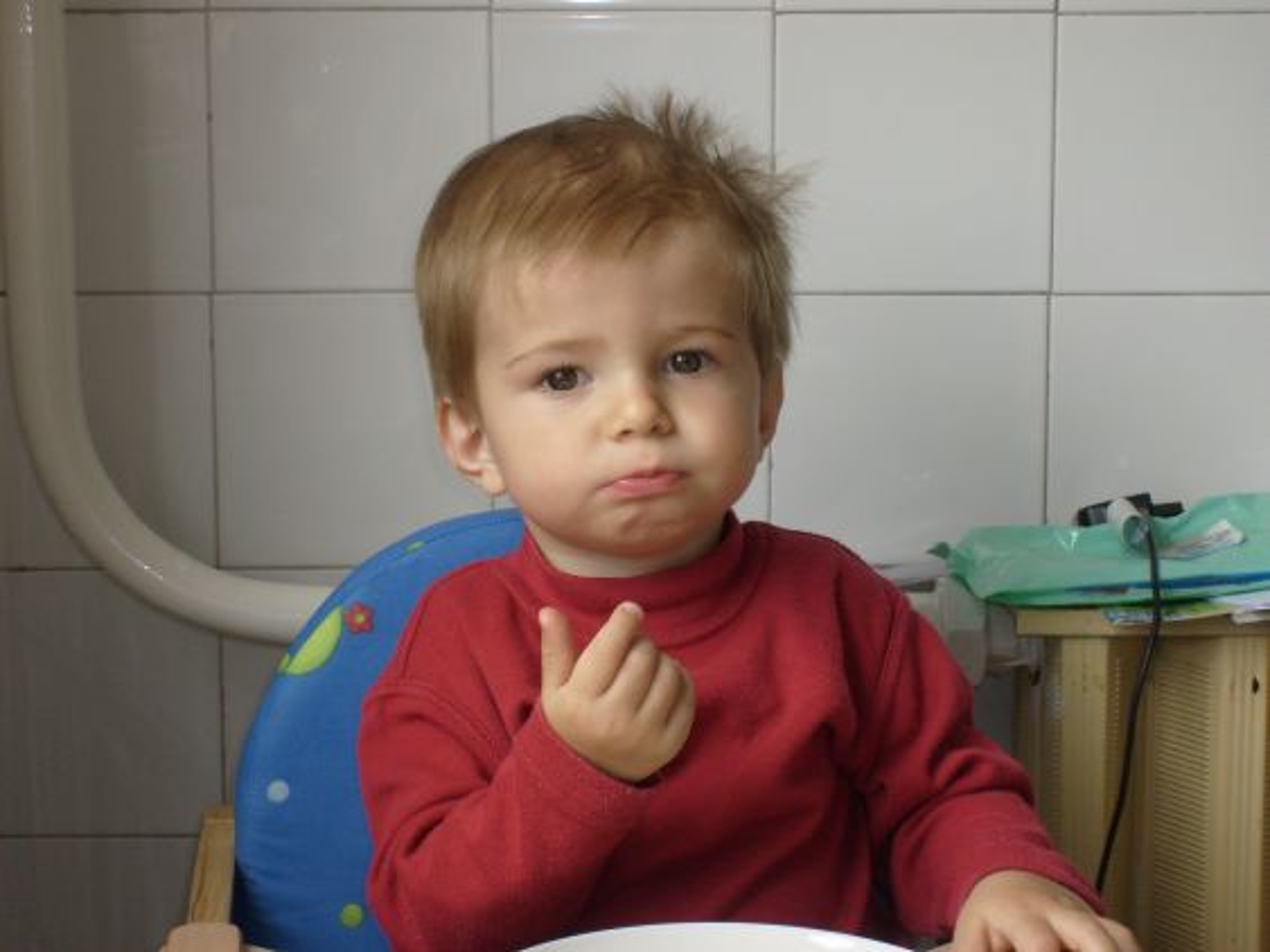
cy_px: 476
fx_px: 2971
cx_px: 635
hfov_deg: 24.1
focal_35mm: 81
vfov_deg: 18.2
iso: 100
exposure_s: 1/90
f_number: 4.2
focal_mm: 13.7
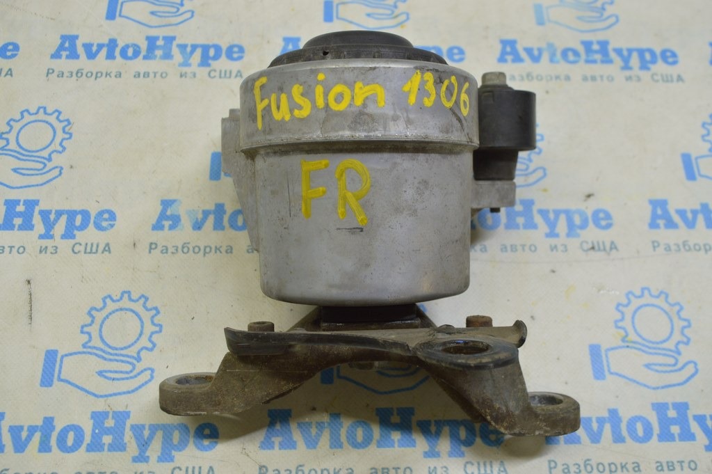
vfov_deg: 36.8
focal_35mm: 36
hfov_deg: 53.2
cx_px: 356
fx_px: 711
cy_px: 237
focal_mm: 24
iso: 400
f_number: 5.6
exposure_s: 1/25
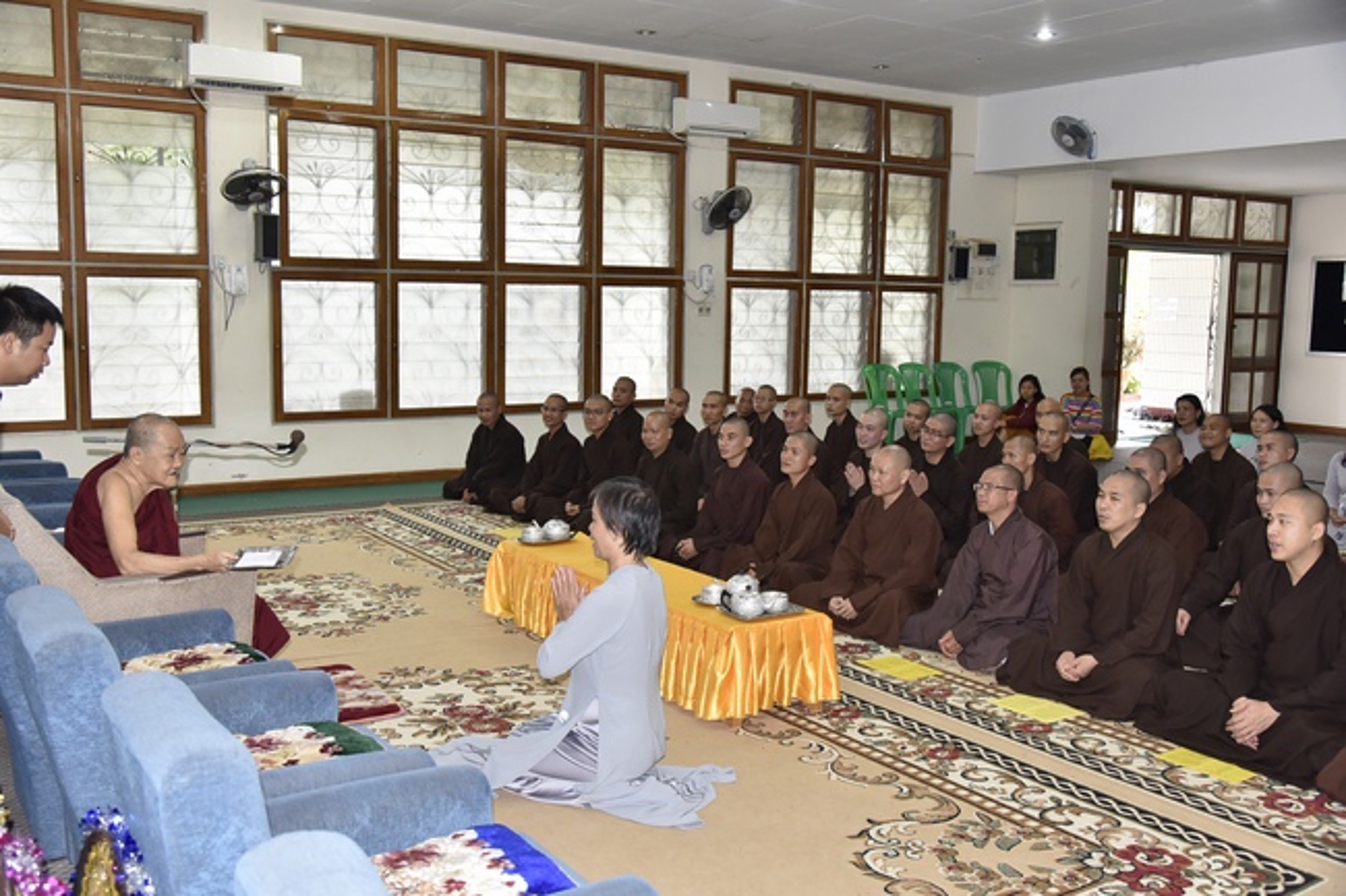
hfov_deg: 55.8
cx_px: 673
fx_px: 1271
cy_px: 448
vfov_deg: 38.9
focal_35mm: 34
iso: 1600
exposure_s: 1/100
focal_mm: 34
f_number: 5
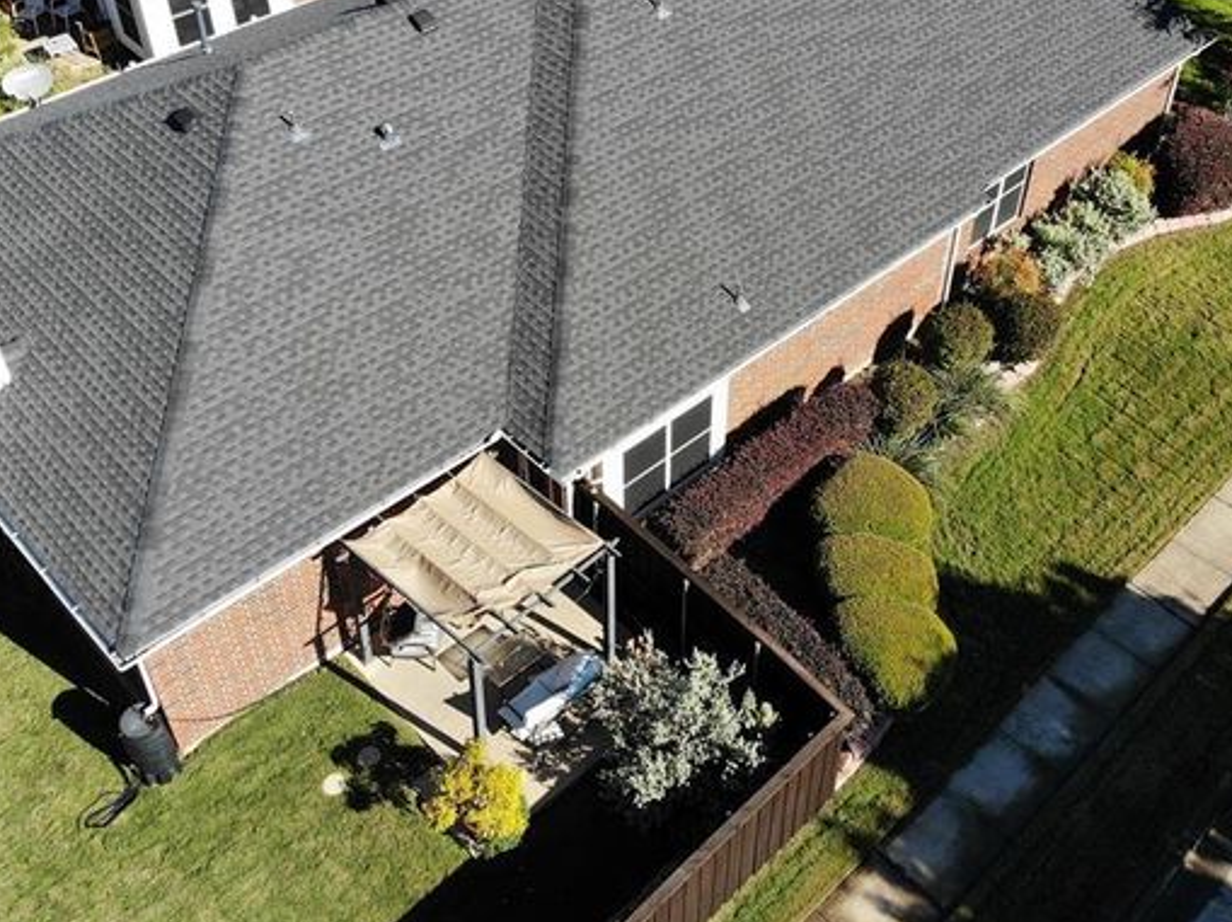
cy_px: 398
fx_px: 996
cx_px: 692
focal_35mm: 28
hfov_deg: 63.3
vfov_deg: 49.5
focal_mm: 4.5
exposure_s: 1/612
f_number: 2.8
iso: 102
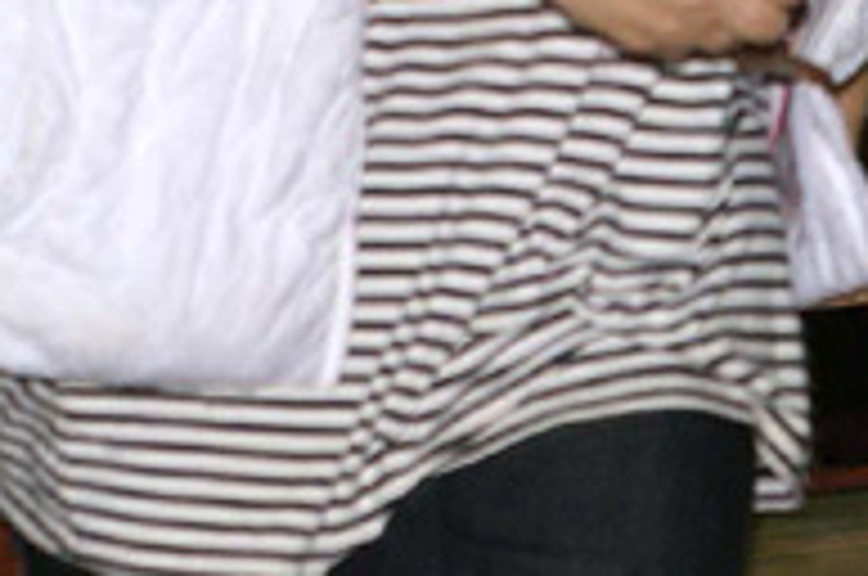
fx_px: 9003
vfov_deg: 3.6
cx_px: 1093
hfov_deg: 5.5
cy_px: 1037
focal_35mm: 374
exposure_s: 1/80
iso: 400
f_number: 5.6
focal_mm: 60
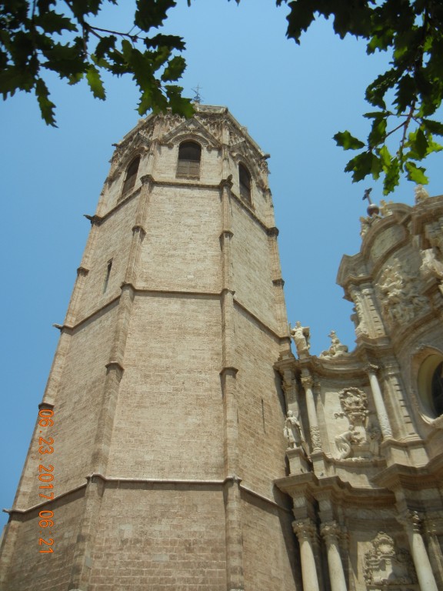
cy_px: 296
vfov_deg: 60.0
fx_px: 512
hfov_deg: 46.8
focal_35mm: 30
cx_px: 222
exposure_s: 1/518
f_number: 7
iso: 160
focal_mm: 5.4
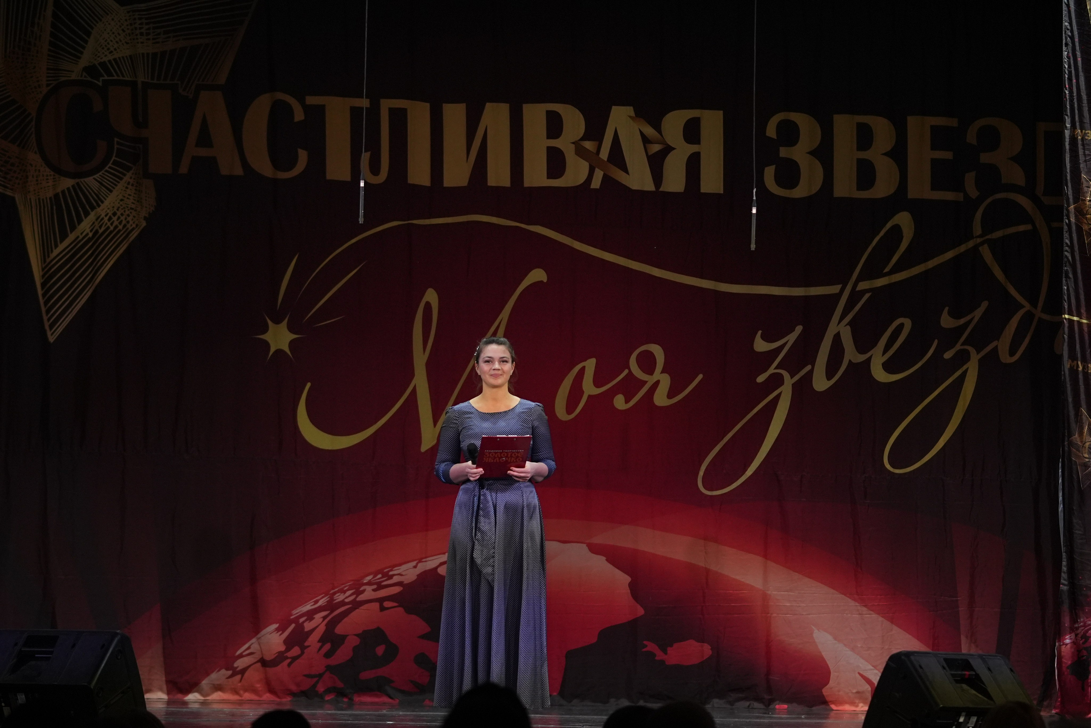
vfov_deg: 13.0
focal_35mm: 105
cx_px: 546
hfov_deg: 19.5
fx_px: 3182
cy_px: 364
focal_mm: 70
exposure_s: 1/400
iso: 1600
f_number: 2.8
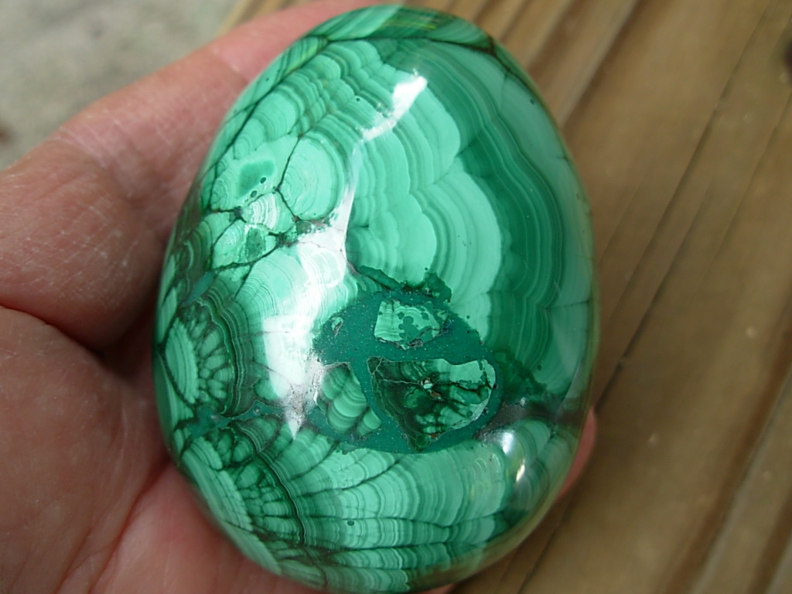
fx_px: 869
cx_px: 396
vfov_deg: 37.7
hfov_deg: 49.0
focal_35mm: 38
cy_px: 297
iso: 50
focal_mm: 6.3
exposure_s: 1/76.1
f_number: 2.9
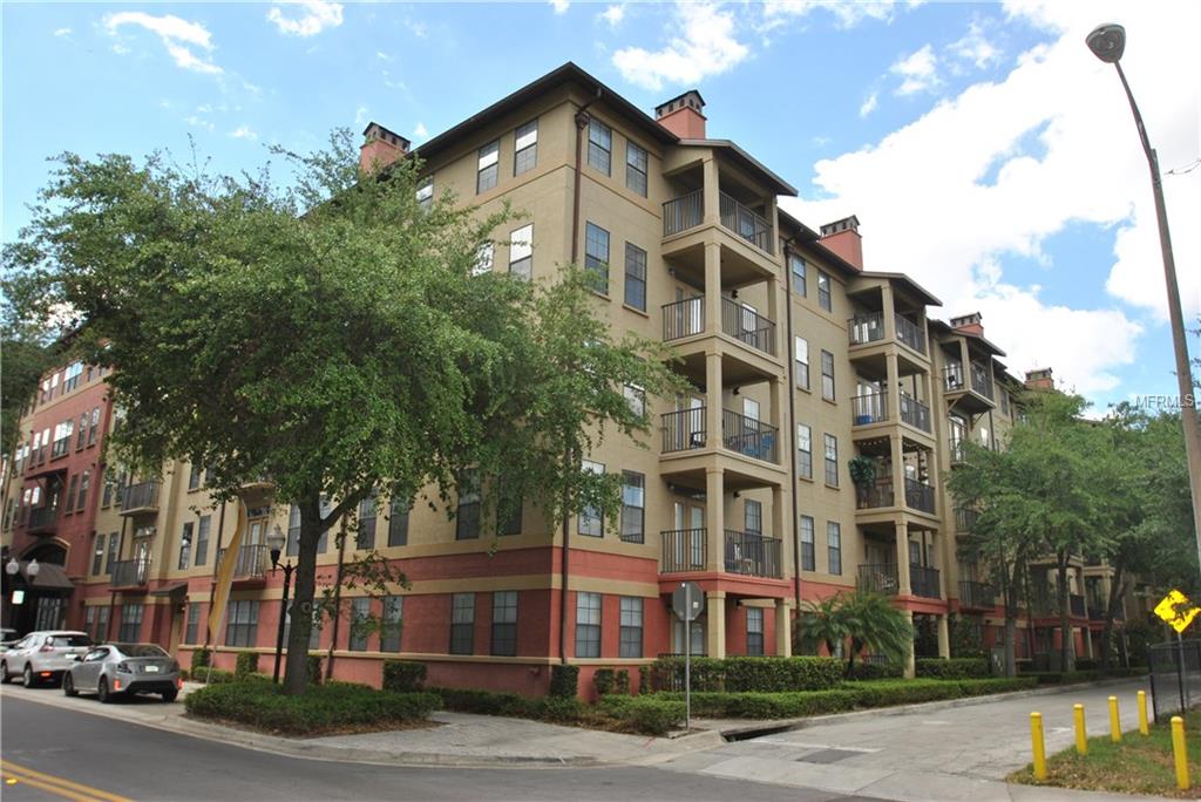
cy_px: 401
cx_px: 600
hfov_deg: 67.4
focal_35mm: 27
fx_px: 901
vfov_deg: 48.0
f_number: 6.3
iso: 100
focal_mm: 18
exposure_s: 1/160
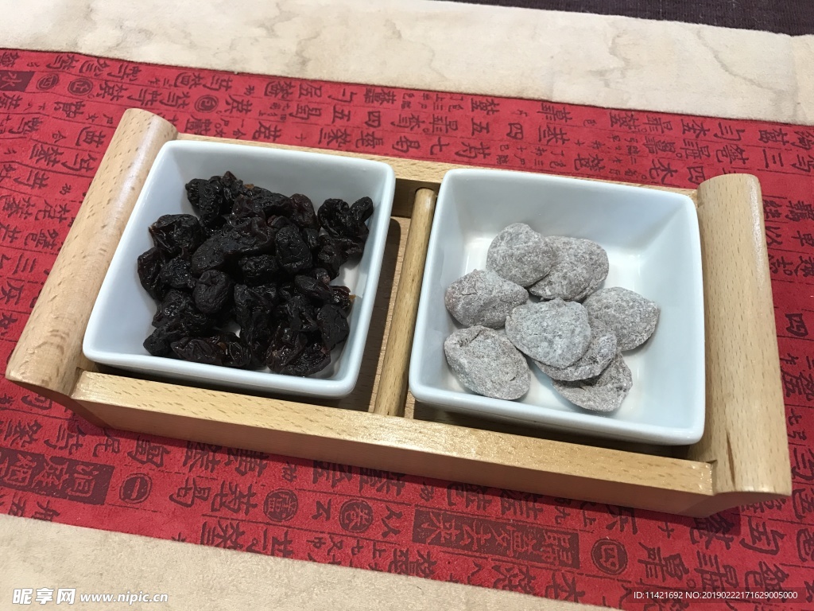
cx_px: 407
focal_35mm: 28
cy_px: 306
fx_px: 658
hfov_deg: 63.4
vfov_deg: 49.7
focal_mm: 3.99
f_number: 1.8
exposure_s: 1/20
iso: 40
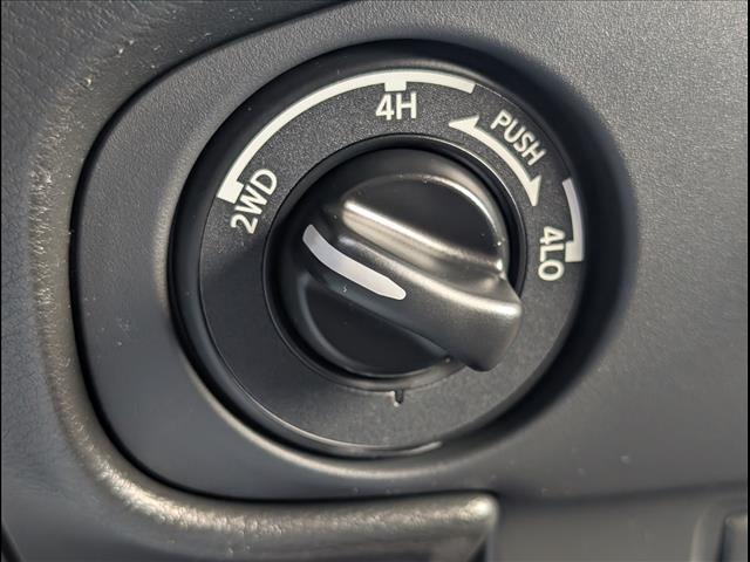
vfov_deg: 29.7
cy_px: 281
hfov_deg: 38.9
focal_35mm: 49
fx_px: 1062
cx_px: 375
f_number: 1.68
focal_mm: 6.9
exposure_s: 1/128
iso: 500
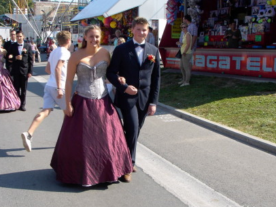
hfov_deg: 33.2
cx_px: 121
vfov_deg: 25.2
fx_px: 462
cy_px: 100
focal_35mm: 58
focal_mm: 7.5
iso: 70
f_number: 4.5
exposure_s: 1/210
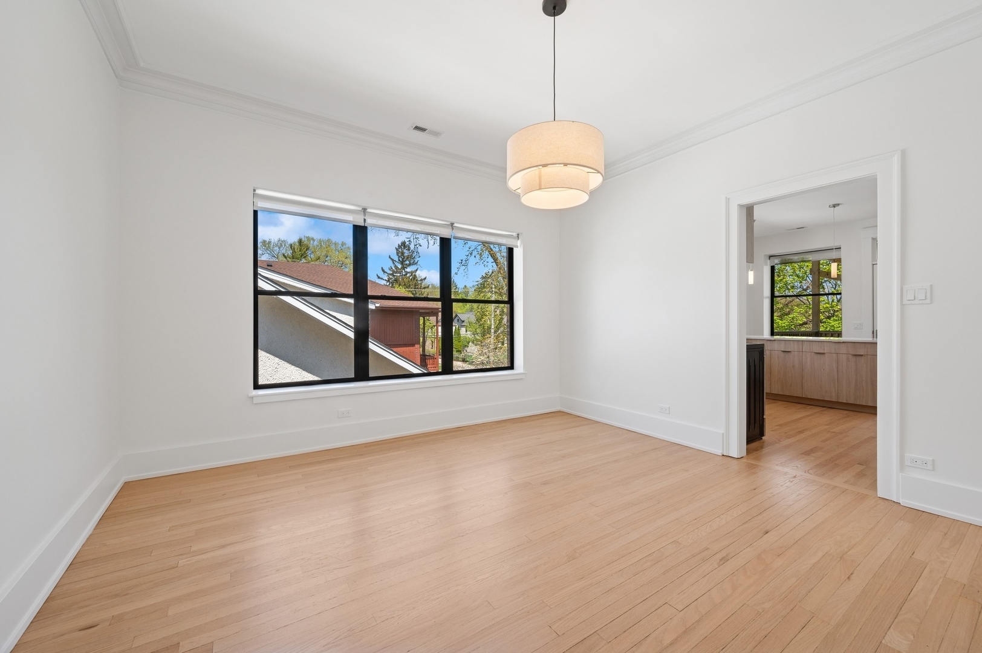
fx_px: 382
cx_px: 491
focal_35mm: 14
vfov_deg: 81.1
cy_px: 326
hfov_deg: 104.3
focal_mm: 14
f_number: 9.5
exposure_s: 1/60
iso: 200
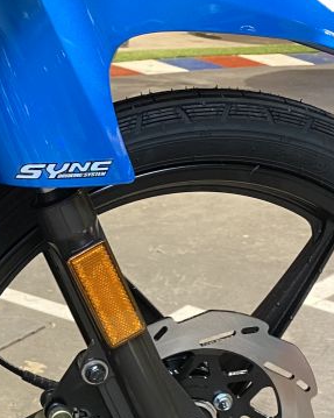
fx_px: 927
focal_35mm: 75
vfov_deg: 25.0
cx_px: -45
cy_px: 325
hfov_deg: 19.5
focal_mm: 4.25
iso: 250
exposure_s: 1/50
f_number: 1.8
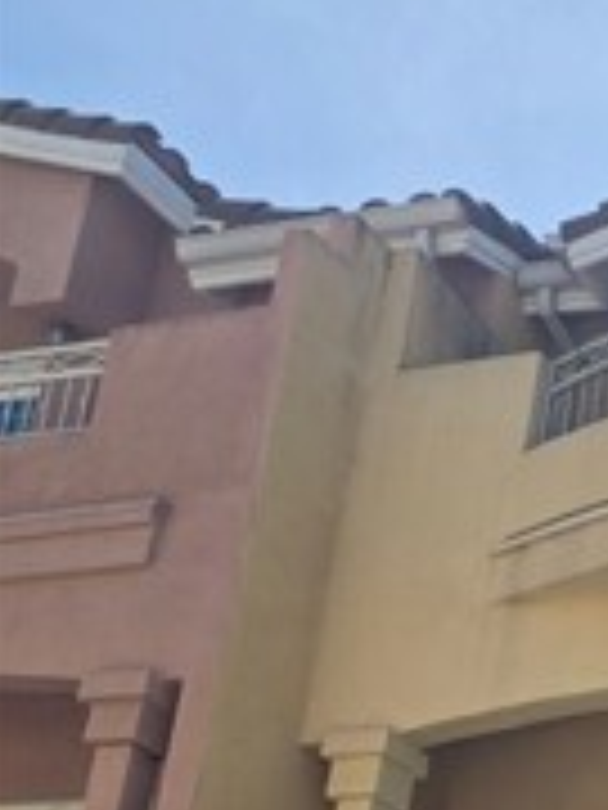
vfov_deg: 22.3
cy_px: 918
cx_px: 1076
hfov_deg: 15.6
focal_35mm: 82
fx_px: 1920
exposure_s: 1/1076
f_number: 1.7
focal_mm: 6.3
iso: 12
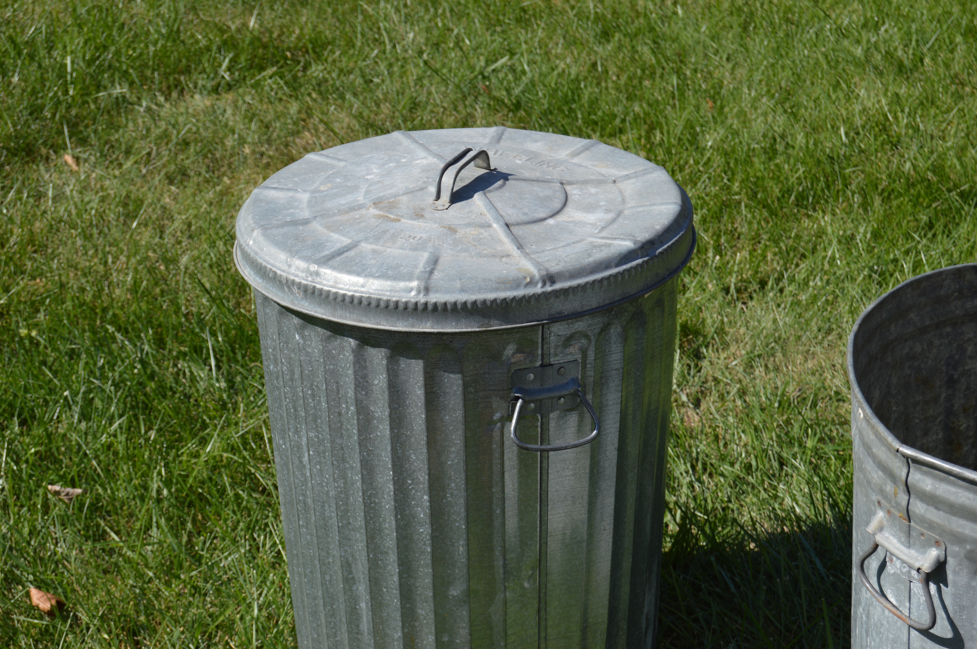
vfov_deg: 16.5
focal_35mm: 82
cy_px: 324
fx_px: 2237
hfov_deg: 24.6
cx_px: 488
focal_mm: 55
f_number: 8
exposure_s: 1/250
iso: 100
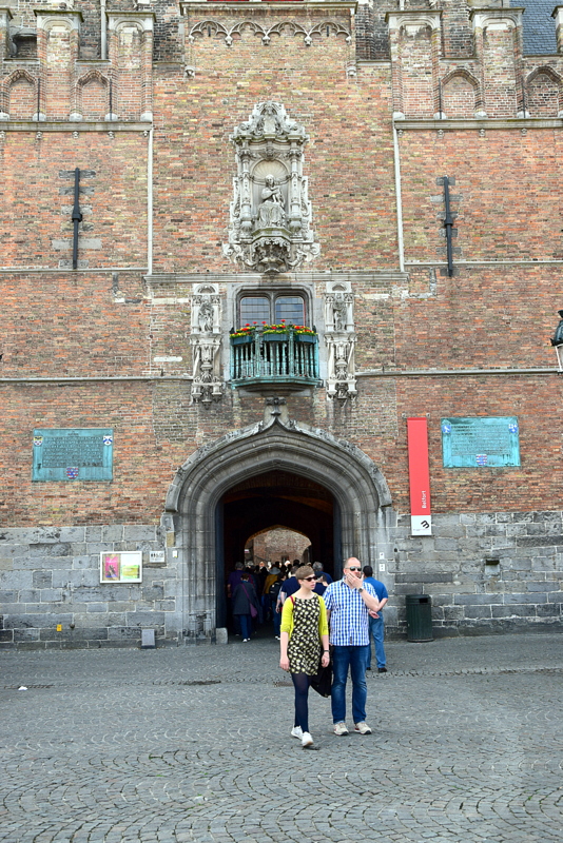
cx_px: 282
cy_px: 422
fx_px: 879
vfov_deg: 51.3
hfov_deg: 35.5
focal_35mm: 38
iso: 125
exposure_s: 1/30
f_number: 7.1
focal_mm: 25
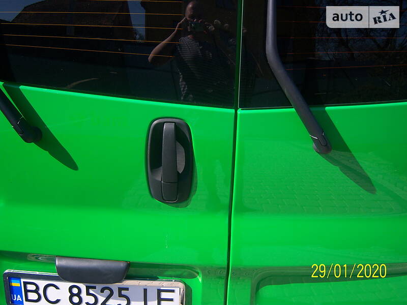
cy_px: 152
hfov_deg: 51.4
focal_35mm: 36
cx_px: 204
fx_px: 423
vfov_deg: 39.7
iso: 80
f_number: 2.8
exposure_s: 1/640
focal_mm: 7.5
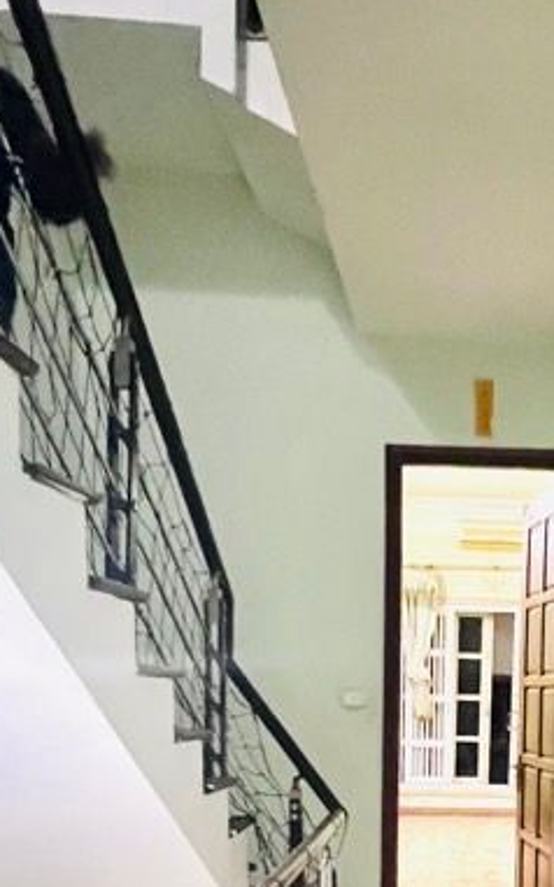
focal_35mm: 37
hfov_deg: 32.8
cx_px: 489
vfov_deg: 47.7
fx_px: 894
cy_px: 789
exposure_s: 1/50
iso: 800
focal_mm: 1.57
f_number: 1.8
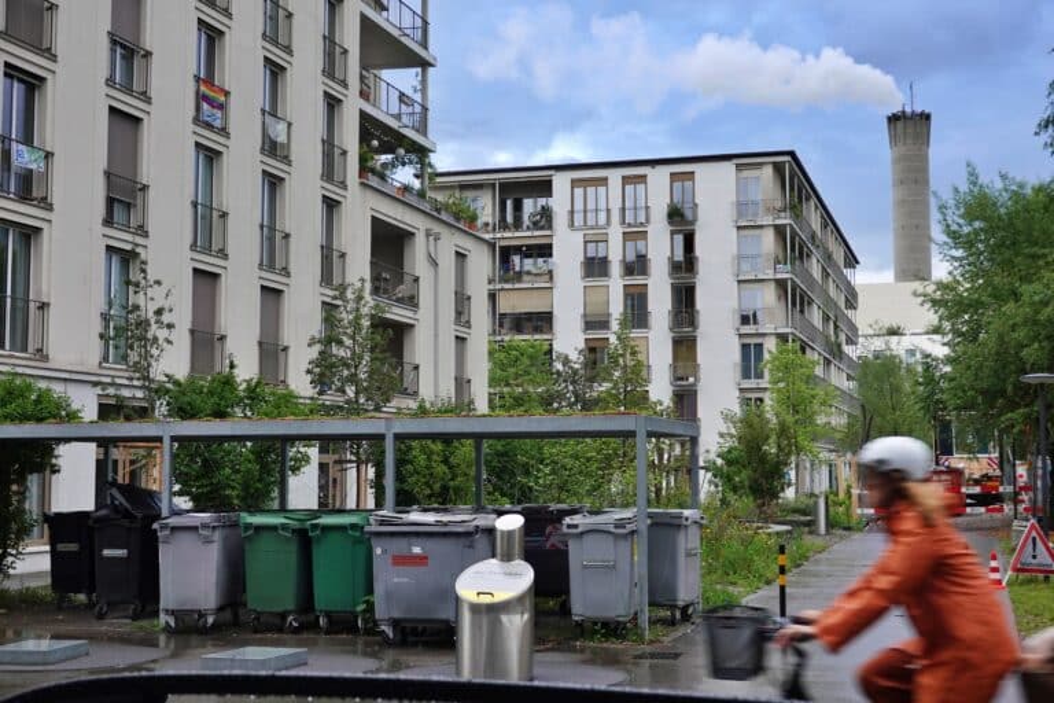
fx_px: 1347
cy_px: 352
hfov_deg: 42.7
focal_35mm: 46
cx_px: 527
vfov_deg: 29.2
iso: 125
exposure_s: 1/125
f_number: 4
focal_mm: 17.19
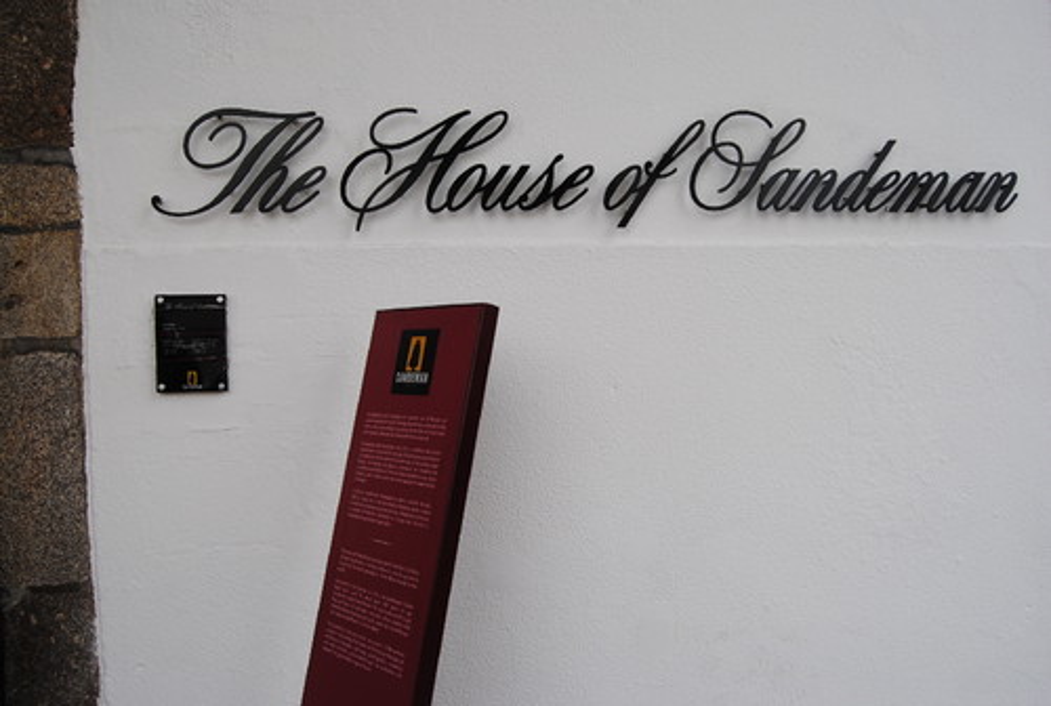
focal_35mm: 27
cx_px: 526
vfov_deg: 48.2
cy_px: 353
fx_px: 790
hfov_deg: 67.3
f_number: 6.3
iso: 100
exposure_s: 1/160
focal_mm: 18
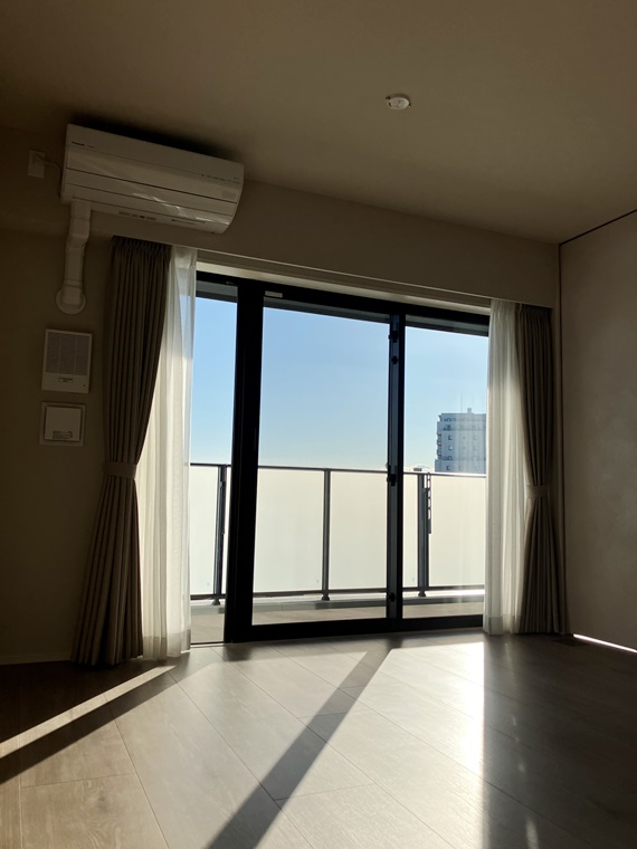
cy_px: 424
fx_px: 687
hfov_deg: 49.7
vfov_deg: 63.4
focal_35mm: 28
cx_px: 318
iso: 32
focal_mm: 3.99
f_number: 1.8
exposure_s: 1/3247
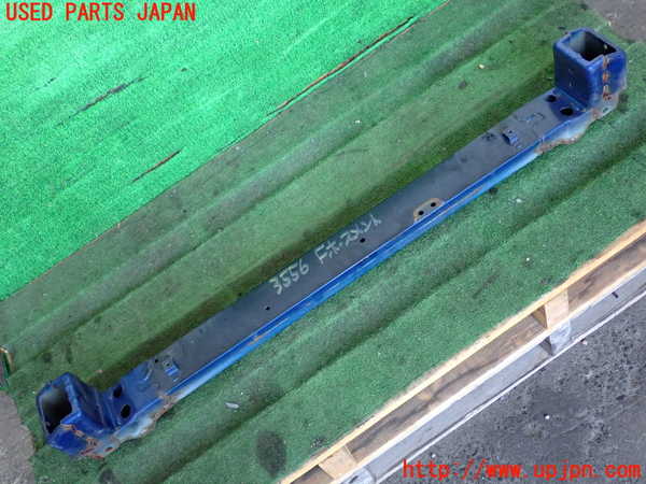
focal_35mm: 38
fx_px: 709
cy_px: 242
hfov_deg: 49.0
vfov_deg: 37.7
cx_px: 323
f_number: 2.7
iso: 800
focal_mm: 6.83
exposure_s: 1/125
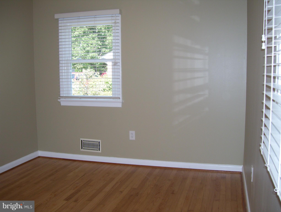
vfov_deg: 39.7
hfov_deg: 51.3
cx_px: 140
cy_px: 106
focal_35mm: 36
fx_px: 293
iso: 80
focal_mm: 6
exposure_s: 1/60
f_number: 2.7
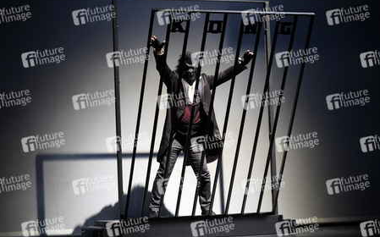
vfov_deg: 15.0
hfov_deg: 23.8
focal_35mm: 87
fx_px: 900
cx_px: 190
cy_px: 121
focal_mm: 85
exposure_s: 1/250
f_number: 2.8
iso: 2500
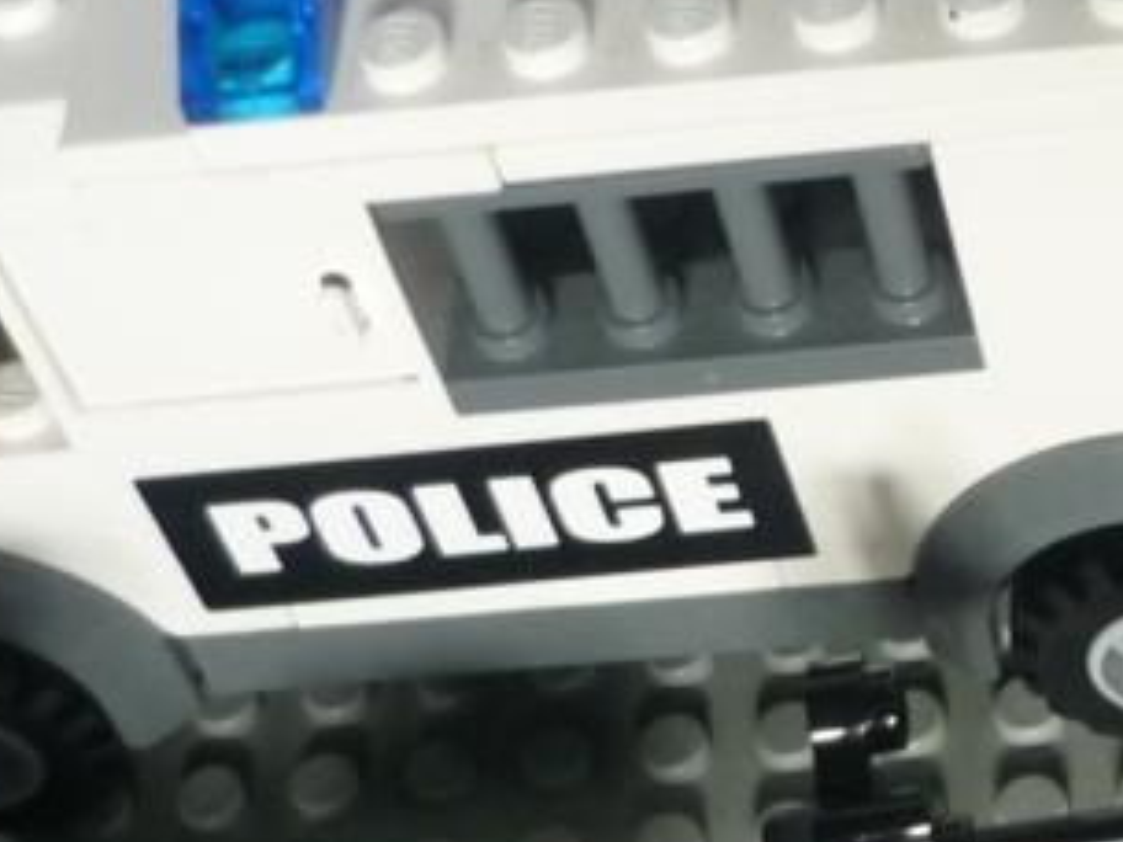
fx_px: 3601
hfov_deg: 17.2
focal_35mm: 111
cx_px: 1186
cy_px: 425
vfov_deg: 13.3
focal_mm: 5.5
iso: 250
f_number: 2.8
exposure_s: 1/30
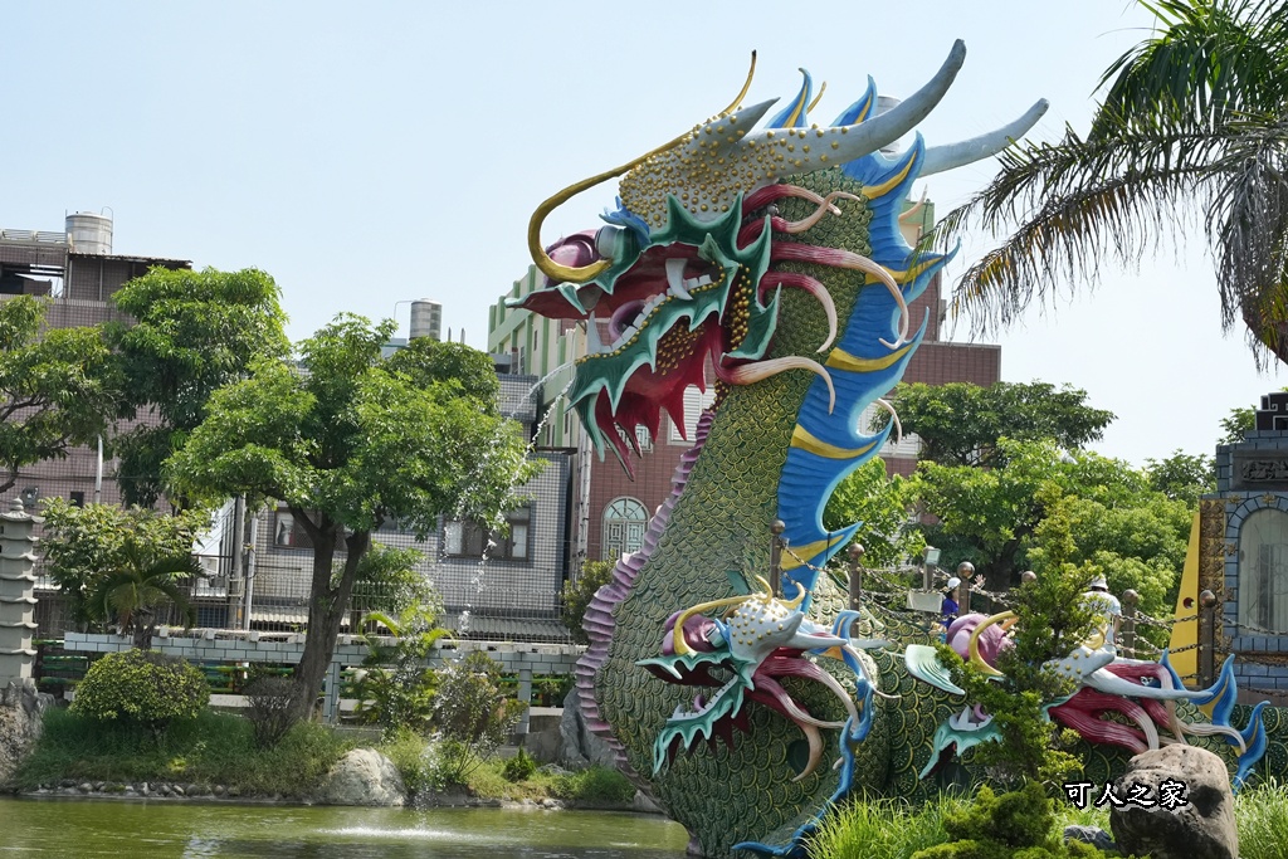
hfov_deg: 27.3
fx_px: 2648
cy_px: 430
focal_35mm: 74
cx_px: 644
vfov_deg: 18.4
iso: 1600
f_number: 9
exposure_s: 1/2500
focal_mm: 49.9
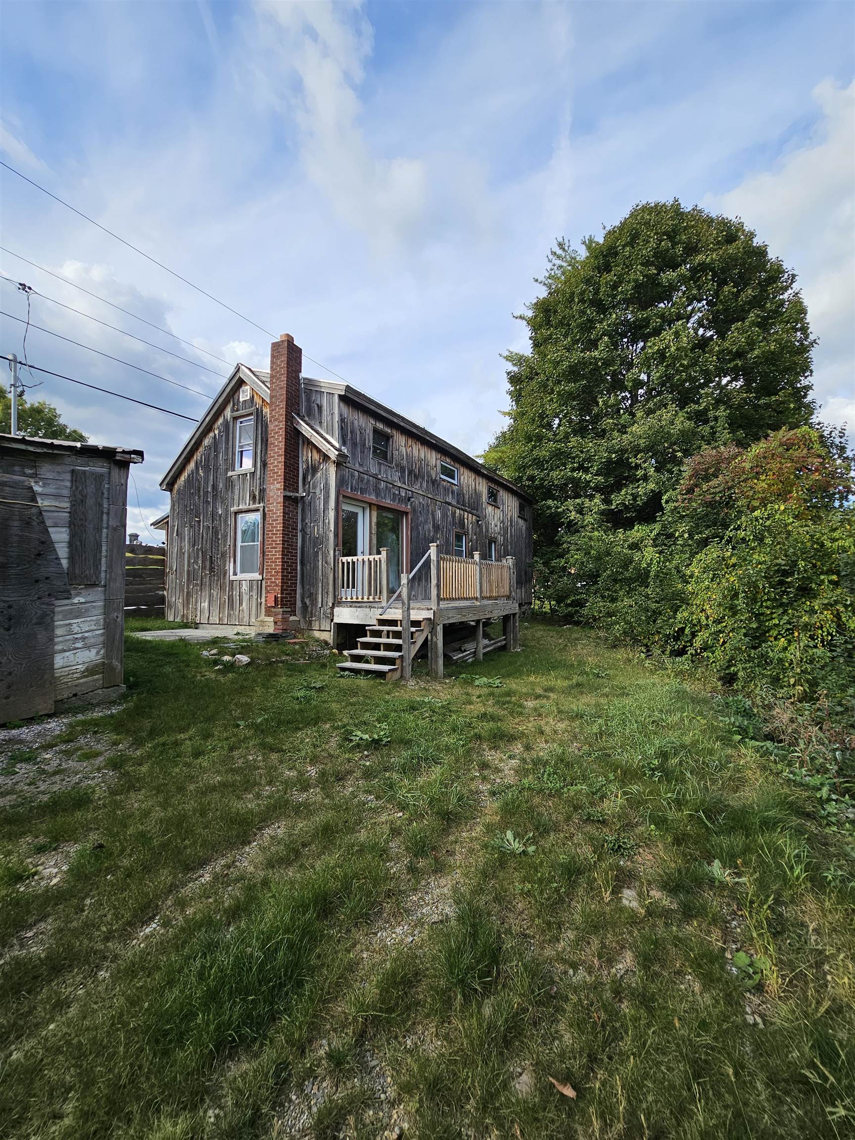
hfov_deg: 89.9
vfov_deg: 106.2
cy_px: 570
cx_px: 428
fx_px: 428
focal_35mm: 13
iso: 50
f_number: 2.2
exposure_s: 1/1173
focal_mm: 2.2
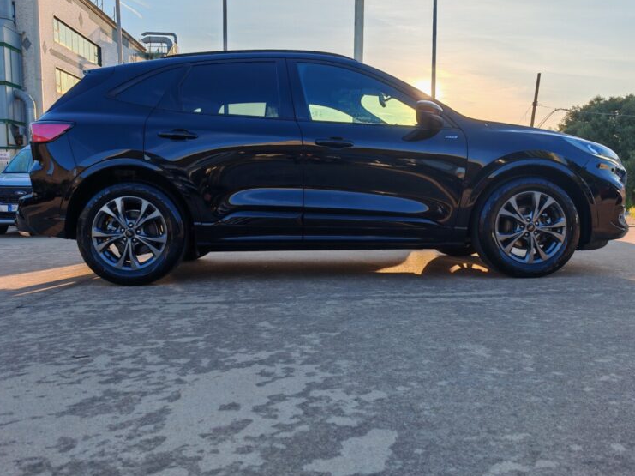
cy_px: 238
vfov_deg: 49.7
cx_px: 320
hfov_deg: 63.5
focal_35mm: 28
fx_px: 513
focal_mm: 6.83
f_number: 2
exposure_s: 1/190
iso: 50
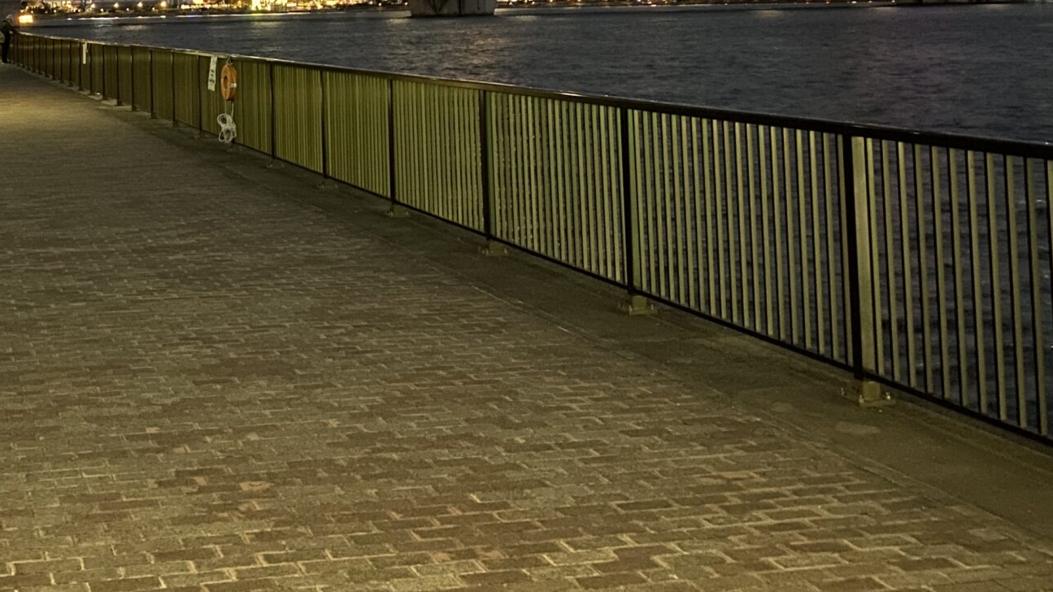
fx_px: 1563
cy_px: -63
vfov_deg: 20.4
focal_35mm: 56
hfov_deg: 36.3
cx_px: 249
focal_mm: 4.25
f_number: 1.8
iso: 500
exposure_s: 1/8
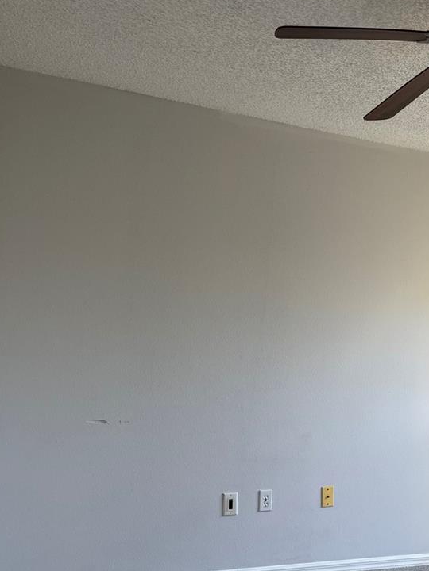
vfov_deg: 45.5
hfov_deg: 34.7
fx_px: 661
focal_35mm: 40
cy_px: 413
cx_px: 351
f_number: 1.78
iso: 125
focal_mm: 6.76
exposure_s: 1/121
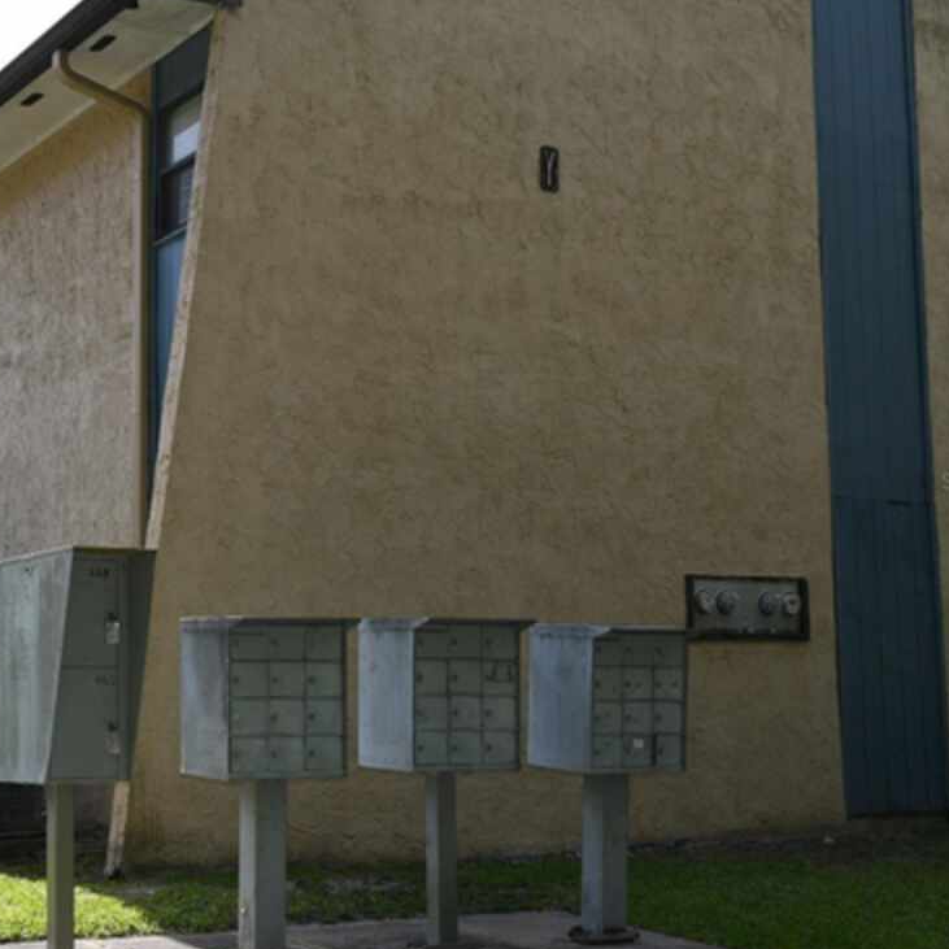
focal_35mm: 55
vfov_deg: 31.1
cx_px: 208
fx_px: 1706
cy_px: 480
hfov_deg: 30.4
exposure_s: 1/250
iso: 100
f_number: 7.1
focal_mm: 25
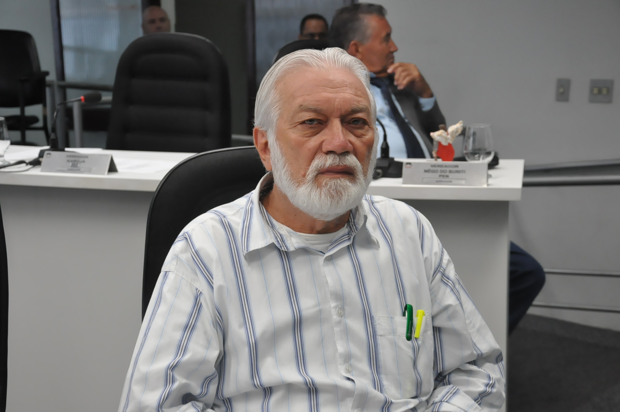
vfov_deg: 21.5
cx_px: 310
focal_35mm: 63
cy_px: 206
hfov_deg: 31.9
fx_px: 1084
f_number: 6.3
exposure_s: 1/160
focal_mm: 42
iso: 2000
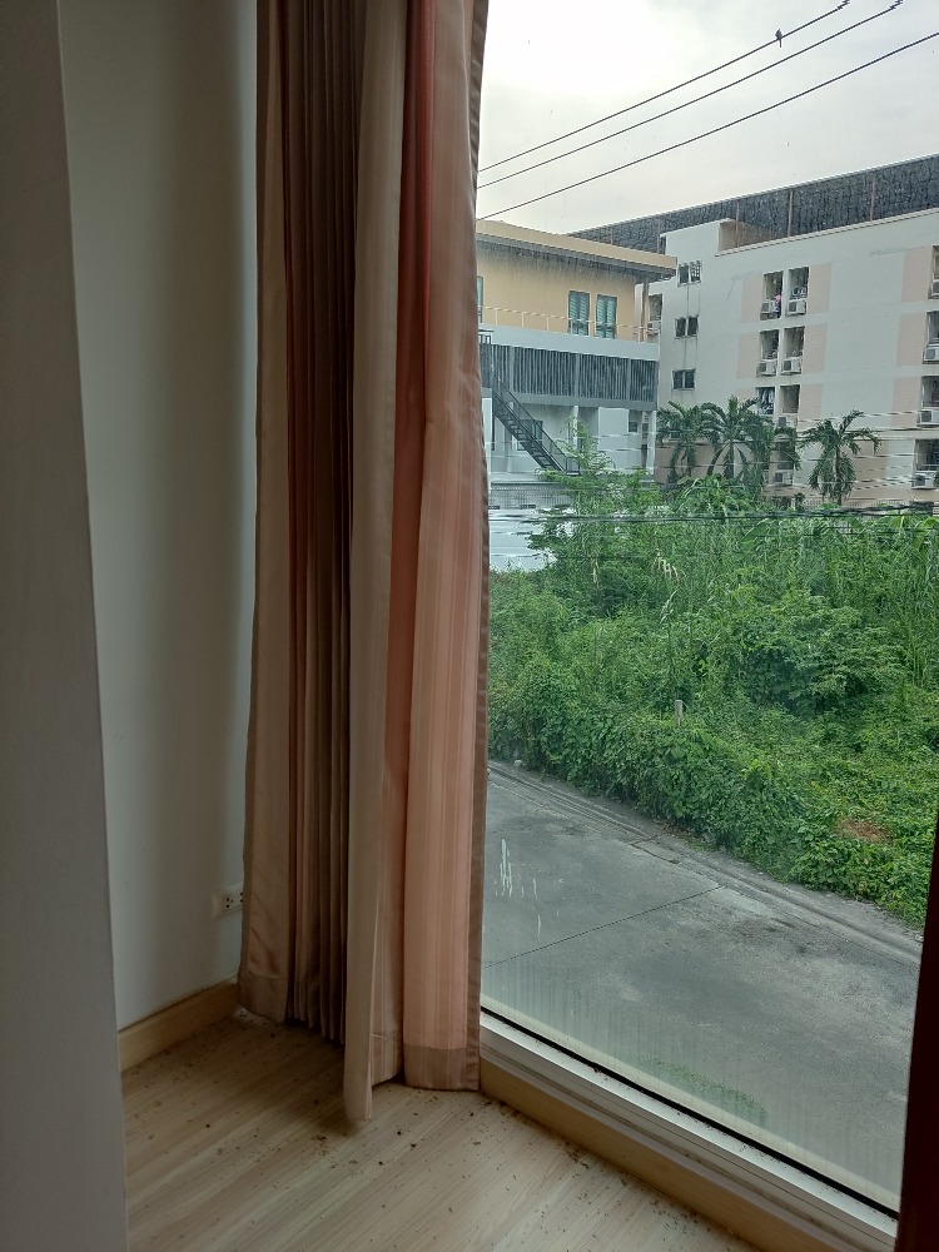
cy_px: 626
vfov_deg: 69.4
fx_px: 904
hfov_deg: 54.9
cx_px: 470
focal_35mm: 25
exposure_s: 1/50
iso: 64
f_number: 1.79
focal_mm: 4.71
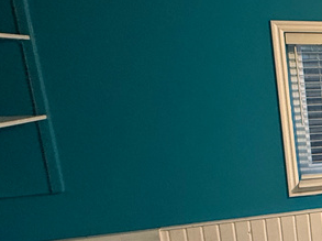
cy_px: 144
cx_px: 514
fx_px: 455
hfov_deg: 25.6
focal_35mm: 49
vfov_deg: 29.5
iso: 400
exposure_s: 1/60
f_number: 2.2
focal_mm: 2.22
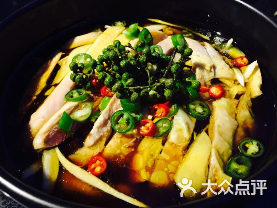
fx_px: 232
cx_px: 138
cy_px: 104
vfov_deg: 48.2
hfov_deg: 61.7
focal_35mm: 29
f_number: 2.2
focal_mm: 4.15
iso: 125
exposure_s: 1/10
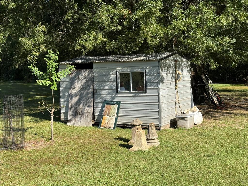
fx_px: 344
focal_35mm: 48
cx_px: 124
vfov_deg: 30.3
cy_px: 93
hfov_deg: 39.7
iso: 64
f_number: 1.78
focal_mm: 6.76
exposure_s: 1/2415
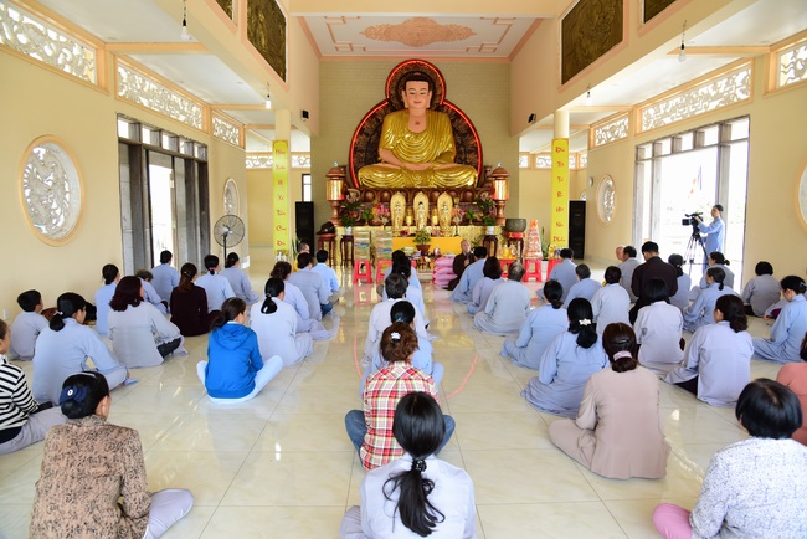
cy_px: 270
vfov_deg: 53.2
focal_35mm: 24
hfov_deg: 73.7
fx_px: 538
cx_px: 404
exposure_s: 1/80
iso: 500
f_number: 5.6
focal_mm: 24
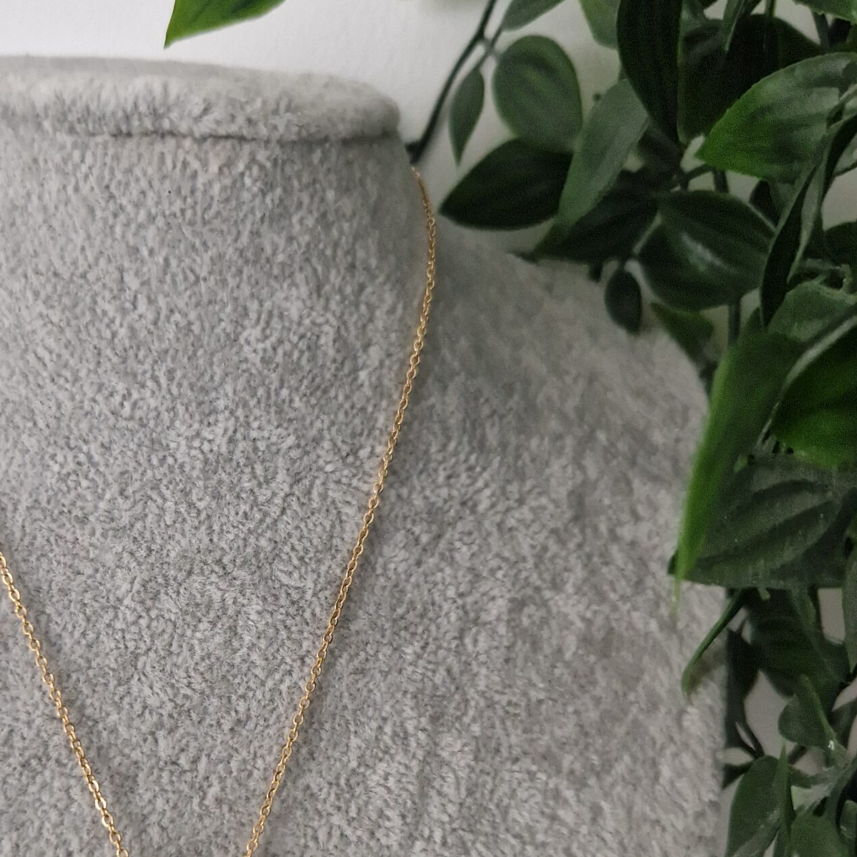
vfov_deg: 39.7
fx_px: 1148
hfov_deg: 39.8
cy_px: 649
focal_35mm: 41
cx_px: 211
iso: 50
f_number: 1.8
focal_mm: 5.4
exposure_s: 1/100
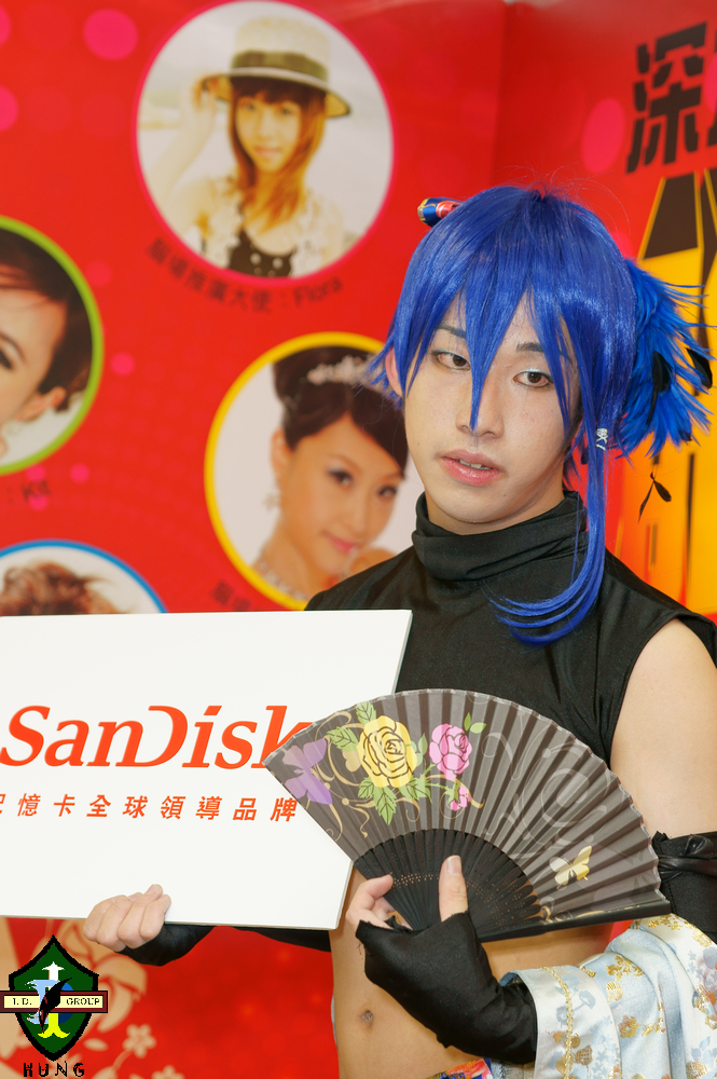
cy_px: 540
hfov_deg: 15.2
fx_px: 2693
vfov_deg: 22.6
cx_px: 358
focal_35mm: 90
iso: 200
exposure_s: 1/60
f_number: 4
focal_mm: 60
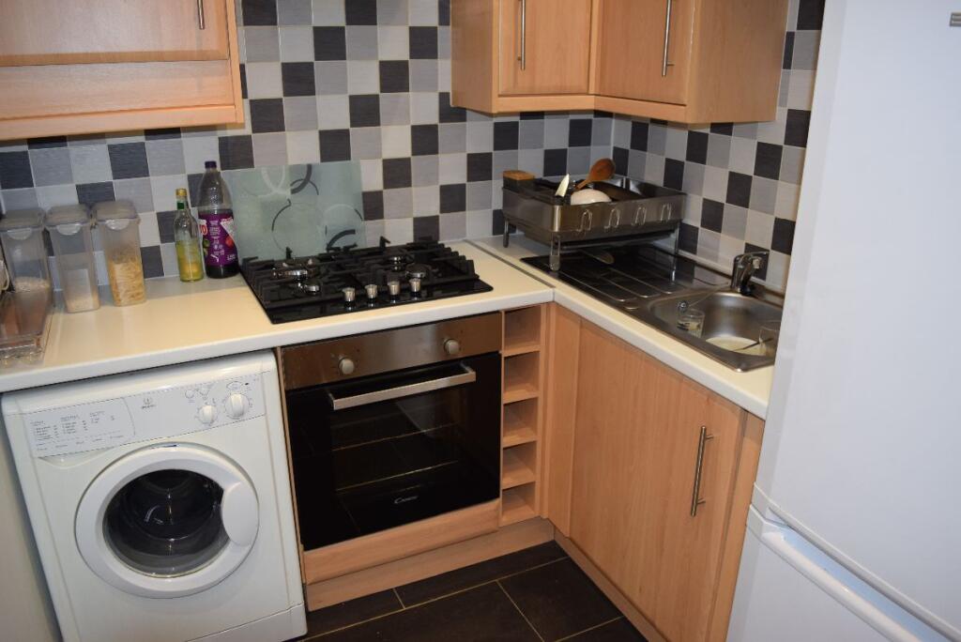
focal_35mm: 27
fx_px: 721
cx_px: 480
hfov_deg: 67.4
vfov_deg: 48.0
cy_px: 321
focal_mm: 18
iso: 800
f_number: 4.5
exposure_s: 1/80
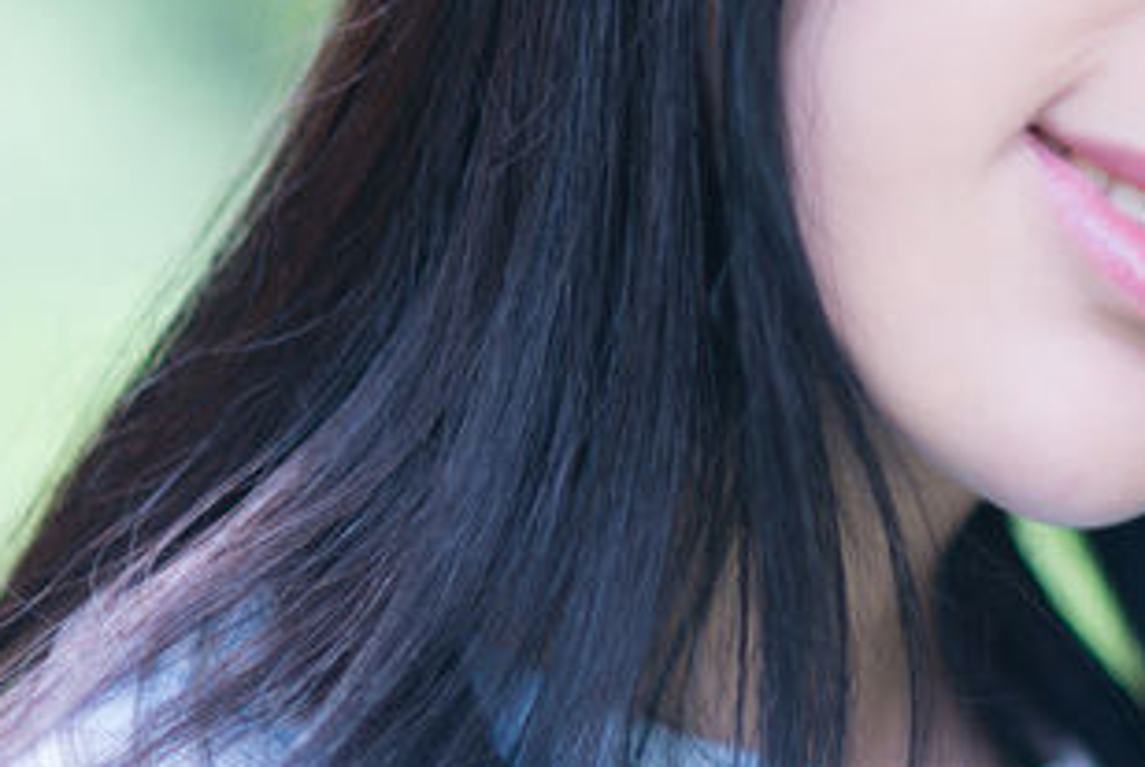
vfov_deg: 6.7
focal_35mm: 206
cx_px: 1104
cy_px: -2
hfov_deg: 9.9
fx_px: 6561
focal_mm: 85
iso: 100
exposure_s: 1/40
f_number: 1.8
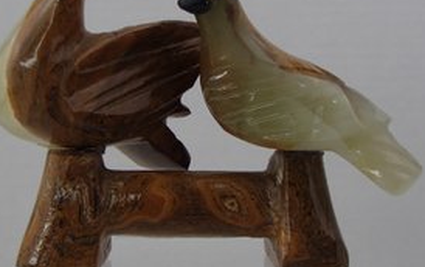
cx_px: 192
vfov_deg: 26.4
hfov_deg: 41.0
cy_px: 127
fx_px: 568
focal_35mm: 49
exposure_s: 1/160
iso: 100
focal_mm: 6.64
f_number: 4.7
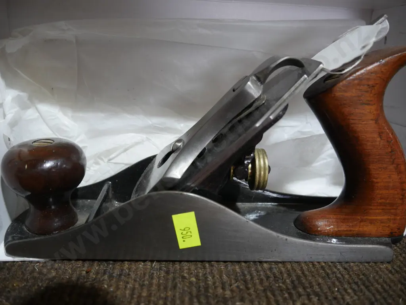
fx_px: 329
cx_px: 203
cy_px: 152
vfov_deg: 49.8
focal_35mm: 28
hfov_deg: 63.4
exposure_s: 1/60
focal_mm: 14
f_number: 3.5
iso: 400
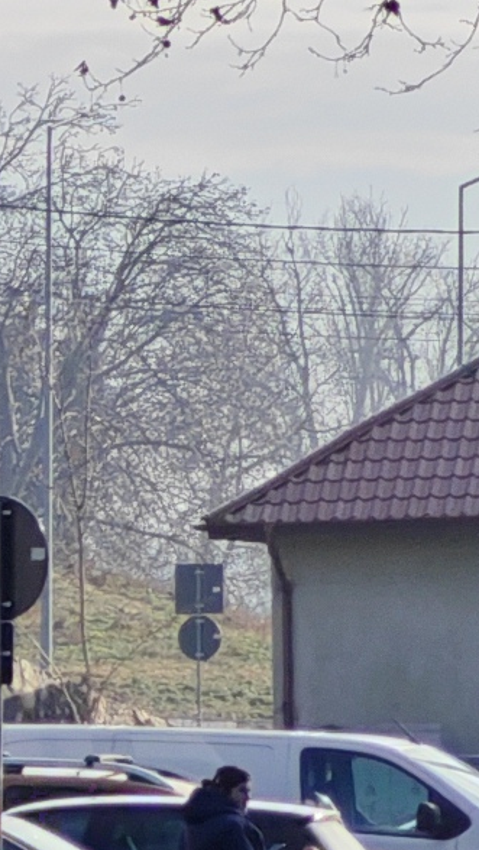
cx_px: -514
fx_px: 12841
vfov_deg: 3.8
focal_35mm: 569
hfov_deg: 2.1
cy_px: 925
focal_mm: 12.28
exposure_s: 1/3300
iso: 50
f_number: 1.8
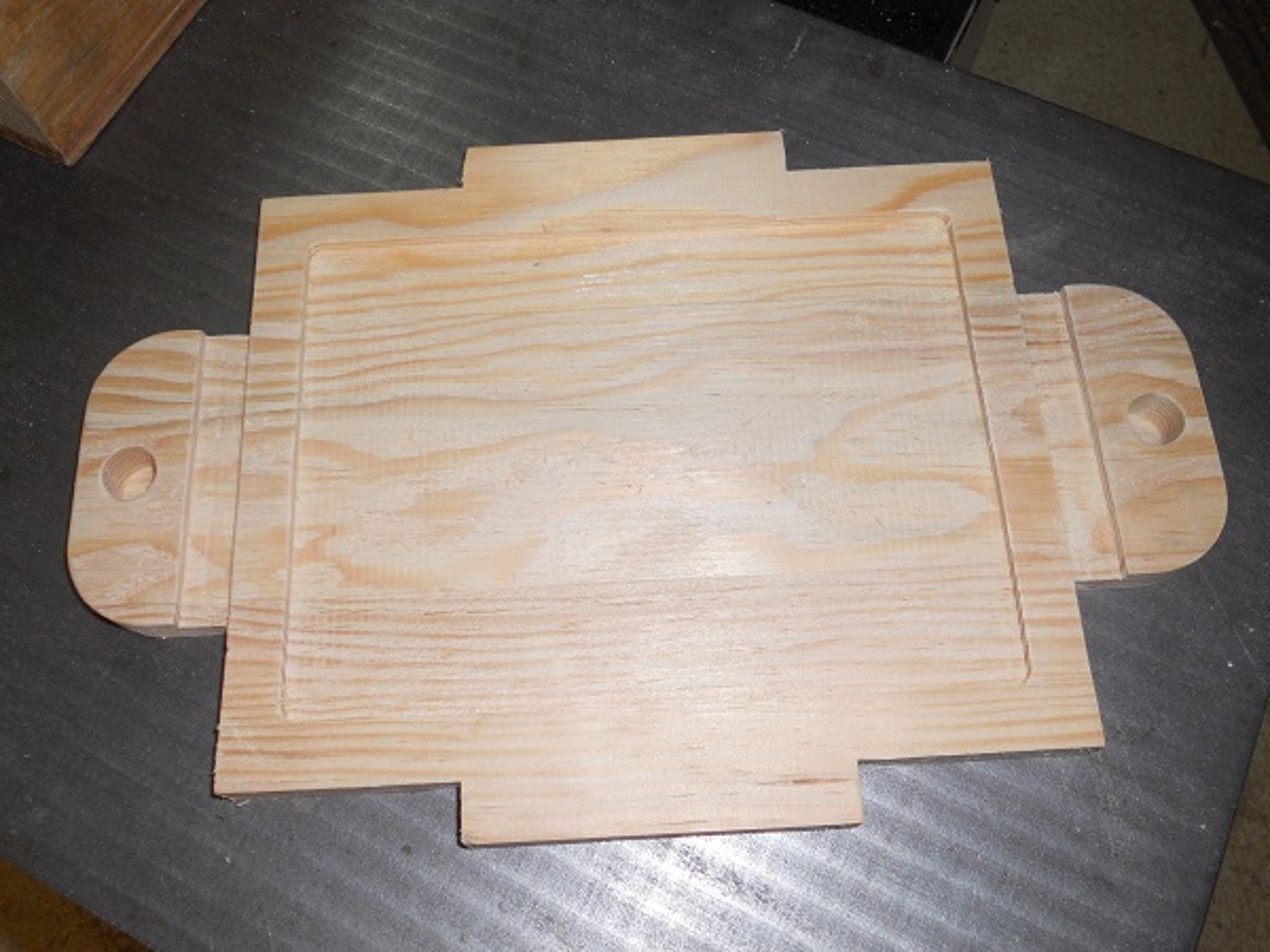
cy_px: 476
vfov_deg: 44.2
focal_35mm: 32
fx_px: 1174
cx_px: 635
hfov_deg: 56.8
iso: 80
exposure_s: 1/25
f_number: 3.5
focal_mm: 5.8
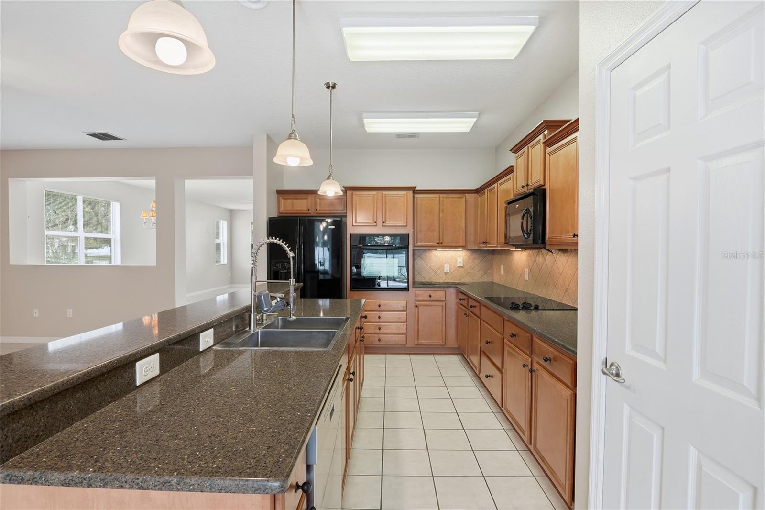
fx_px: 351
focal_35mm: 16
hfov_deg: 95.0
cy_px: 255
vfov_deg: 72.0
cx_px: 382
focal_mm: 11
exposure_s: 1/50
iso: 200
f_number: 8
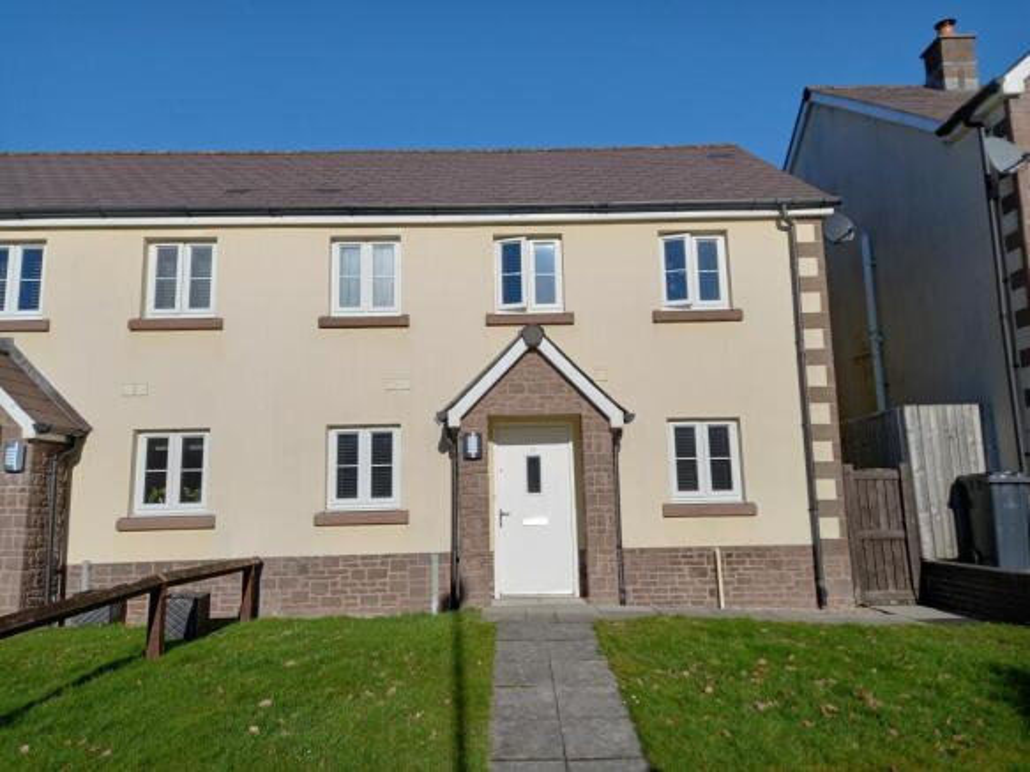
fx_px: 744
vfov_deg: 54.9
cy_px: 386
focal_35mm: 25
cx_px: 515
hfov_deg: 69.4
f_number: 2
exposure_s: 1/1718
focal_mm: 4.6
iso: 25
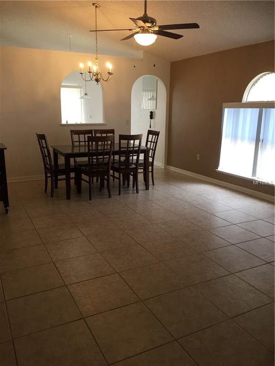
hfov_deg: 48.2
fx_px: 307
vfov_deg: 61.7
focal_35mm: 29
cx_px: 138
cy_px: 183
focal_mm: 4.15
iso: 40
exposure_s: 1/30
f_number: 2.2
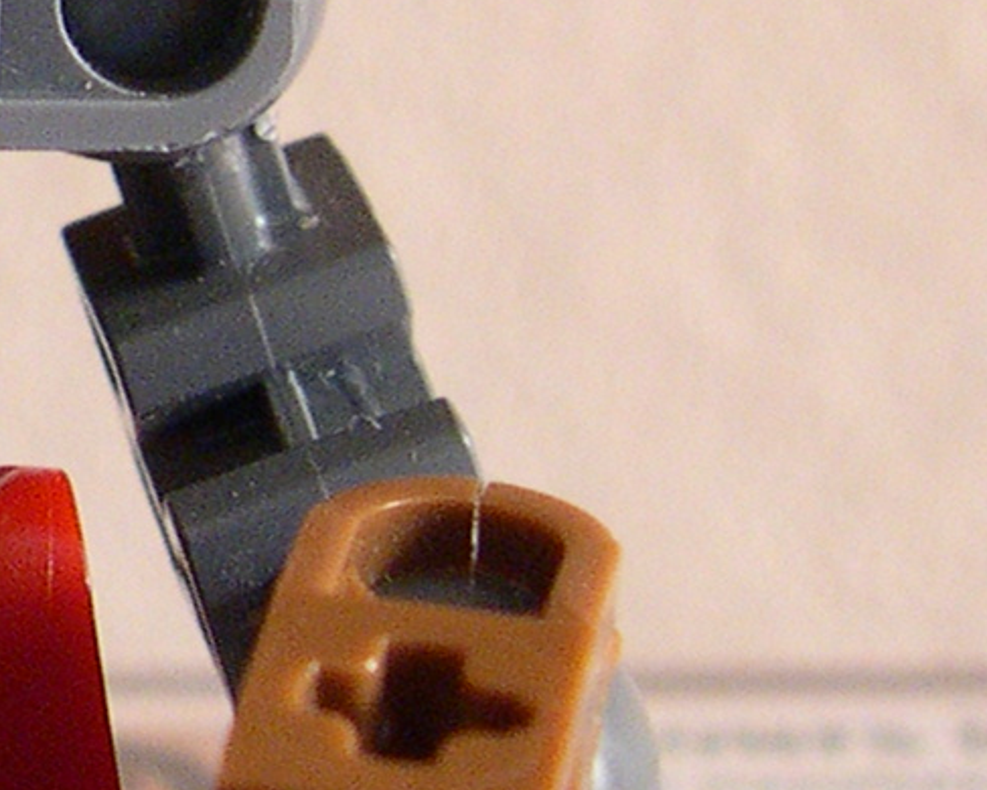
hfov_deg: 10.5
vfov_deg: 8.9
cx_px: -796
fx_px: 5056
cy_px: 45
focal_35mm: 173
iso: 400
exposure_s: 1/4
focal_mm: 8
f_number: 2.8
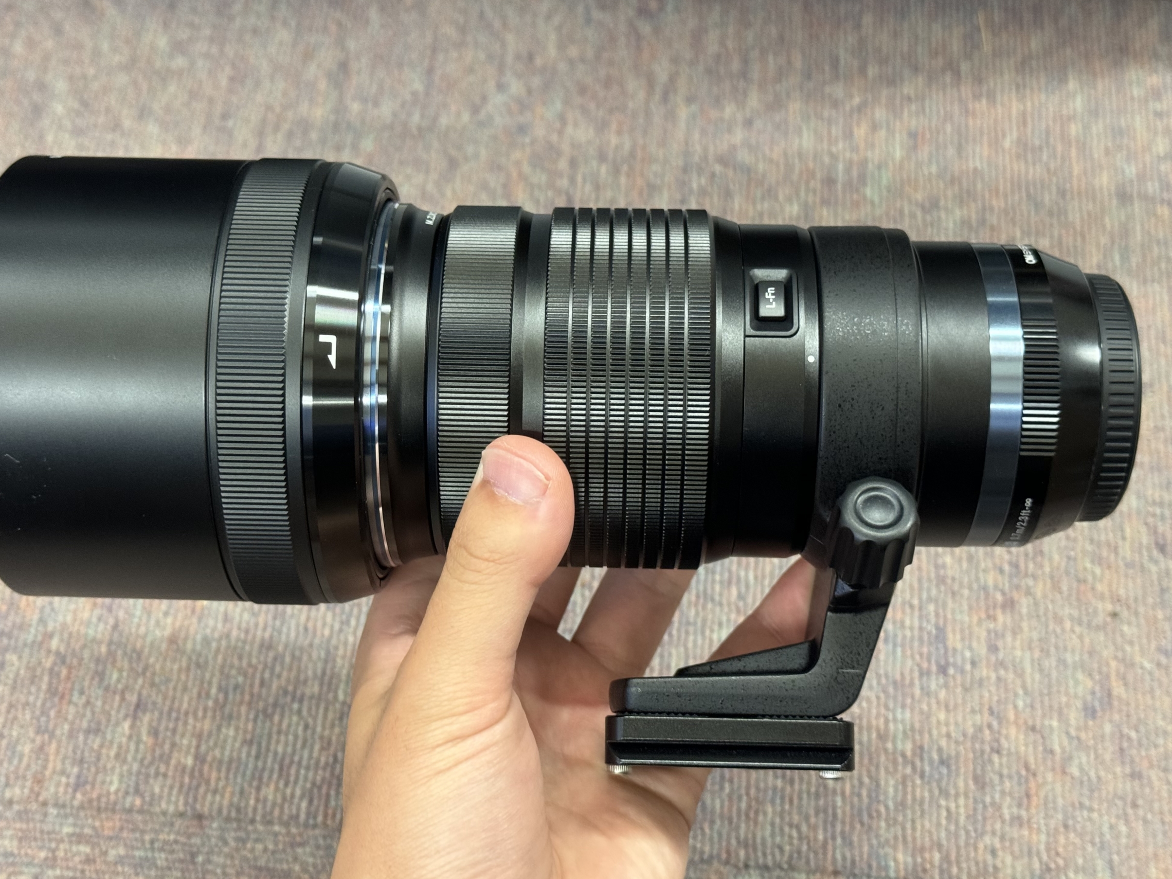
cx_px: 559
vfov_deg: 28.6
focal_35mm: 51
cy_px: 444
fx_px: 1727
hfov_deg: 37.5
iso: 320
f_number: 1.78
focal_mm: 6.76
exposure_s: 1/33
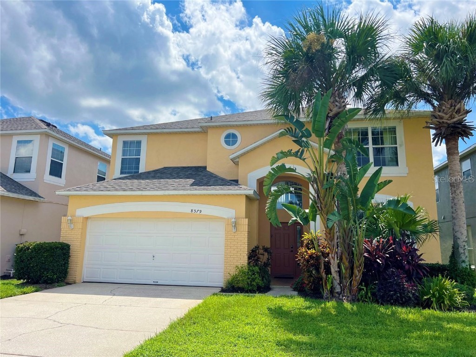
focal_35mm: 26
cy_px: 178
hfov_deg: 67.3
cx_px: 238
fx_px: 358
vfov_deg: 53.1
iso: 50
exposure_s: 1/5882
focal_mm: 5.7
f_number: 1.5
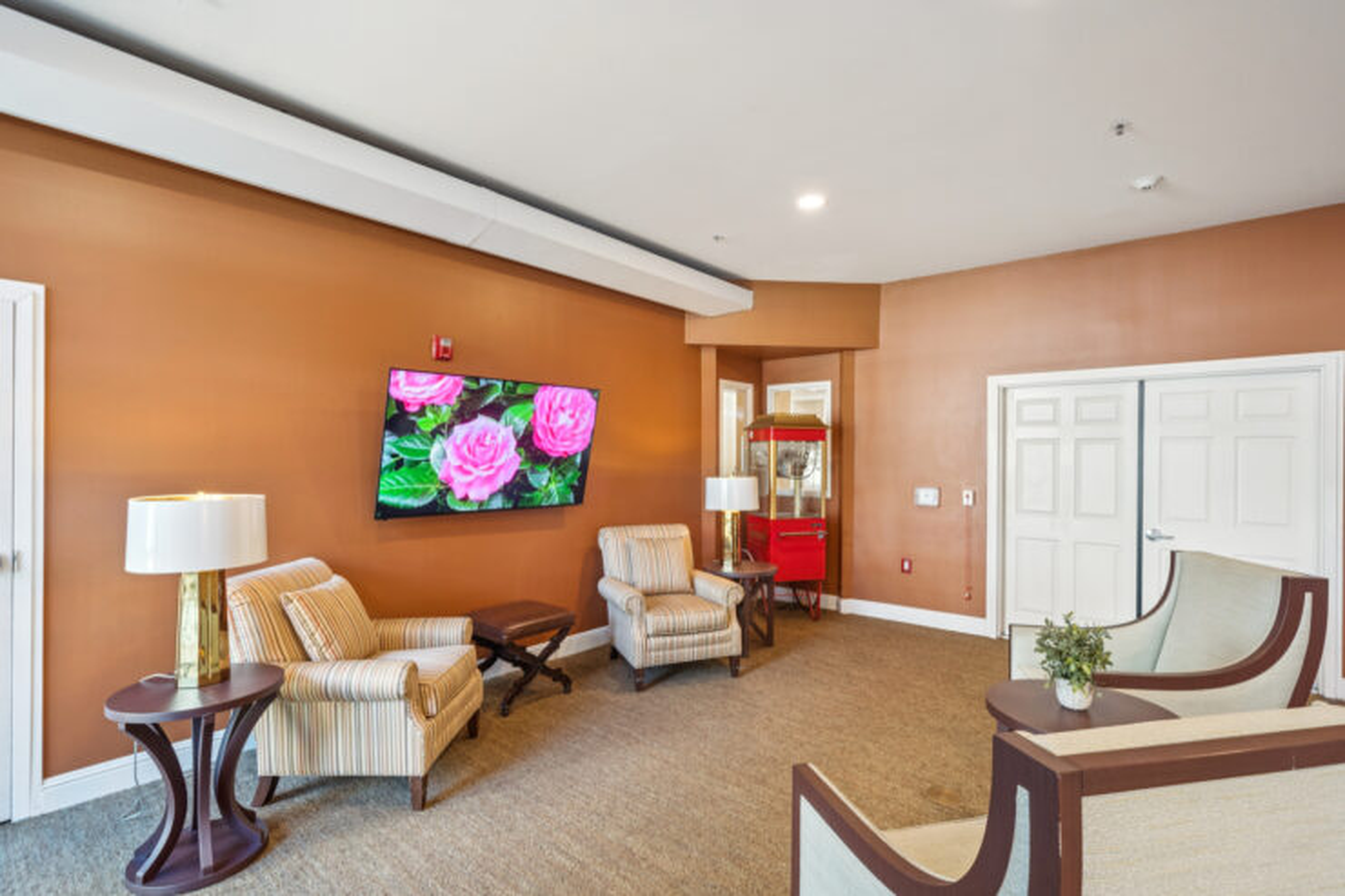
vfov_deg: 73.7
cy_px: 448
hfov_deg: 96.7
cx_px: 672
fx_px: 598
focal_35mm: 16
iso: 800
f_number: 5.6
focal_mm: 16
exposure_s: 1/30
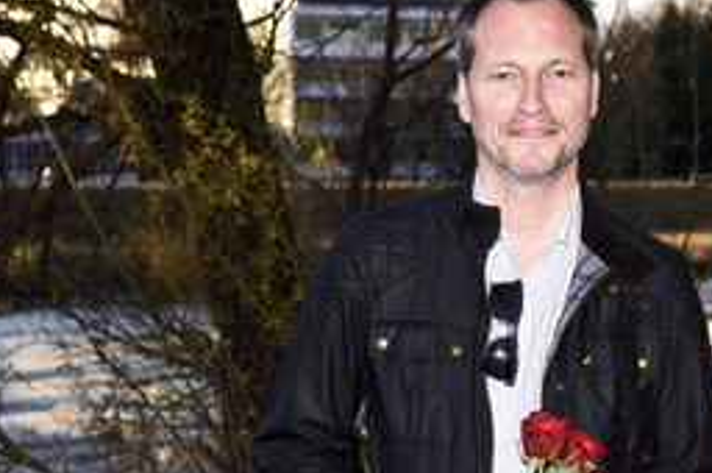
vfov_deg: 10.3
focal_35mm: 132
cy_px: 362
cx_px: 524
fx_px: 2607
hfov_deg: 15.5
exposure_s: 1/100
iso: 250
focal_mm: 75
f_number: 8
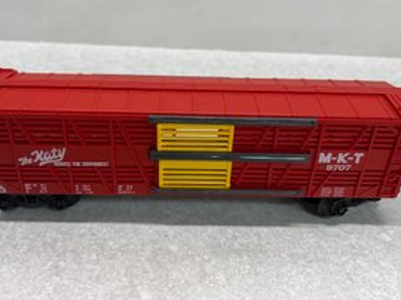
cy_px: 133
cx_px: 188
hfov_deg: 55.4
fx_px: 382
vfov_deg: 42.8
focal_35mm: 33
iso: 50
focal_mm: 5.7
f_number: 1.5
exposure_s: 1/120
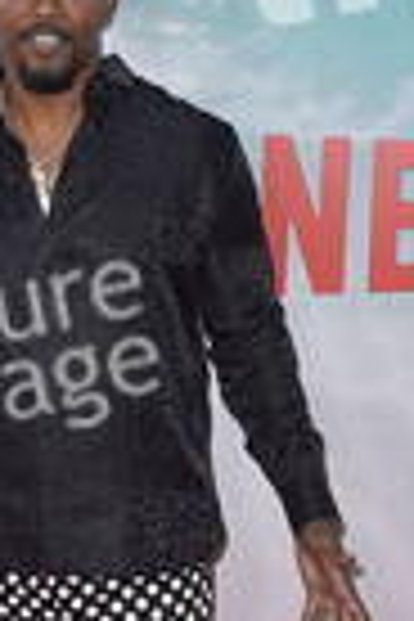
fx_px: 1604
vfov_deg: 21.3
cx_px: 61
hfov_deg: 14.6
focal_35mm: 93
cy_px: 594
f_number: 5.6
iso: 500
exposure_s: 1/250
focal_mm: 32
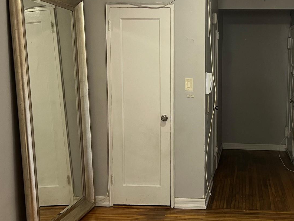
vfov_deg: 29.7
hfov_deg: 38.0
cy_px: 114
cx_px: 218
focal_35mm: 49
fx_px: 416
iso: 250
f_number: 1.6
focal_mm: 5.1
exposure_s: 1/60
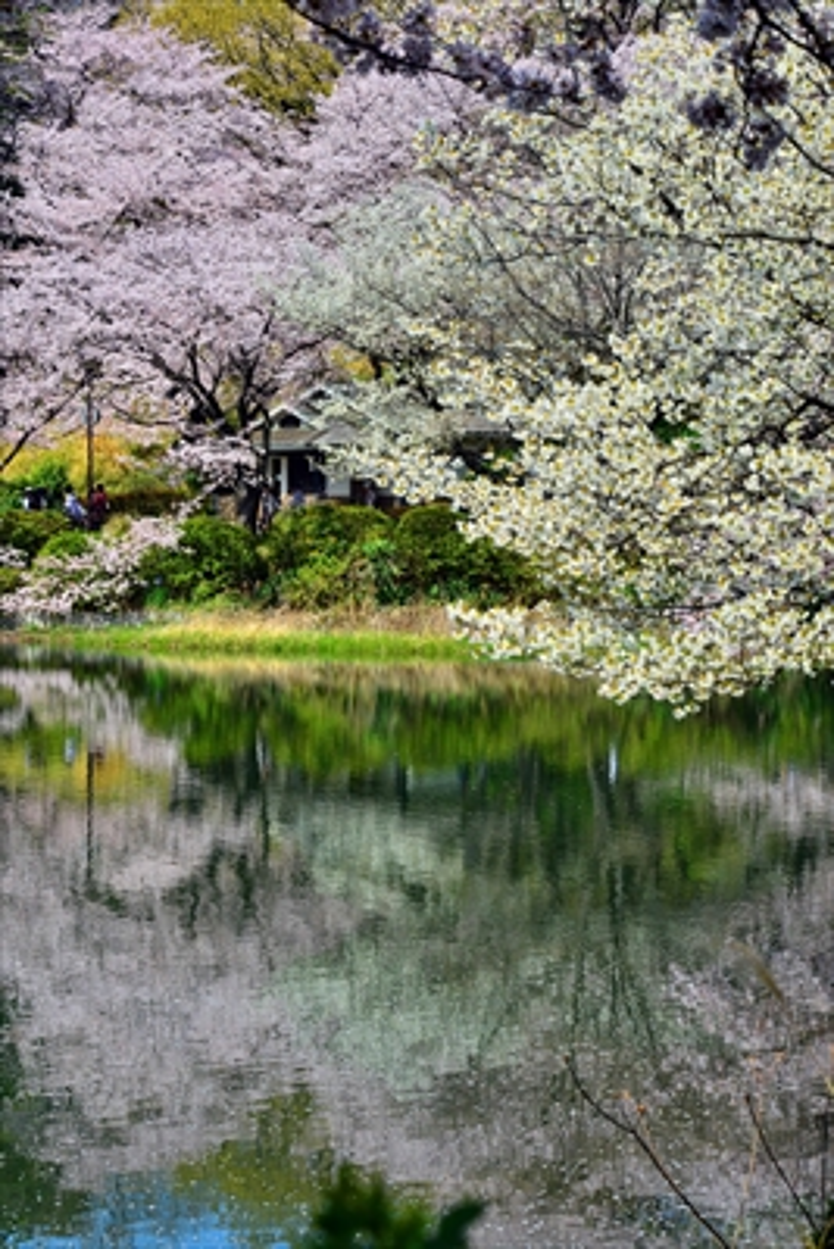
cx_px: 417
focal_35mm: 100
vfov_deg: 20.4
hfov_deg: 13.7
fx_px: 3472
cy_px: 624
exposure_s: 1/500
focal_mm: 100
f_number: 11
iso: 400
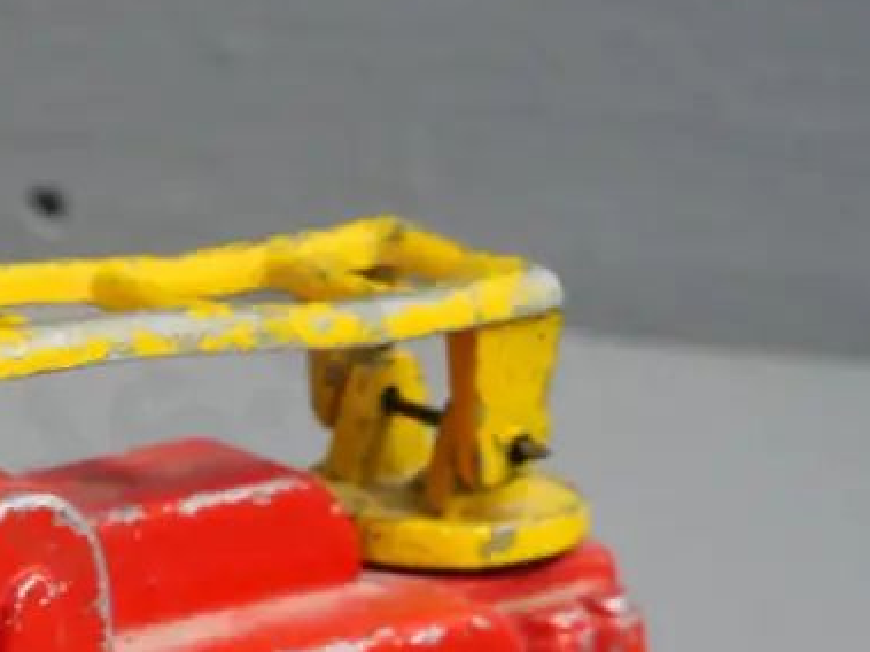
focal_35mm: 135
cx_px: -207
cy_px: 709
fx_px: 3392
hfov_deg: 14.1
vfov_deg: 10.8
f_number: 5.3
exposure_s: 1/60
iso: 1600
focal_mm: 25
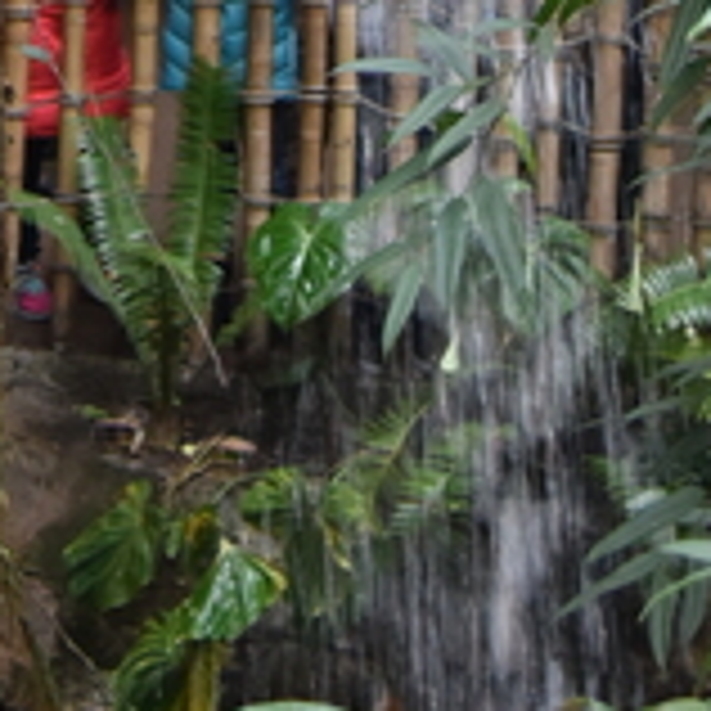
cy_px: -1215
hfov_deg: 6.7
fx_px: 6065
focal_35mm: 261
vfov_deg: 6.3
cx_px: -117
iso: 1250
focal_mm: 38
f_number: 4
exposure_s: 1/80
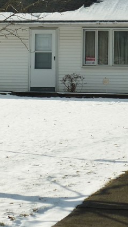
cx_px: 86
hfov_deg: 8.1
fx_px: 898
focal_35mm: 149
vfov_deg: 14.3
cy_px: 40
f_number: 10
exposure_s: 1/200
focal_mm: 9.2
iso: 80
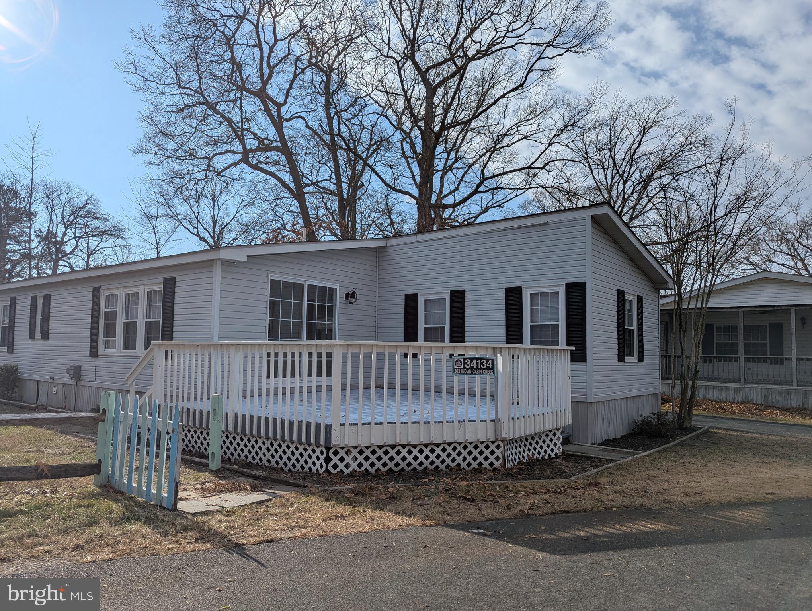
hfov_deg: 71.5
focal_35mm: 24
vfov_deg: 56.9
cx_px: 406
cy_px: 306
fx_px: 564
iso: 42
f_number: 1.85
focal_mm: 6.81
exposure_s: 1/4926
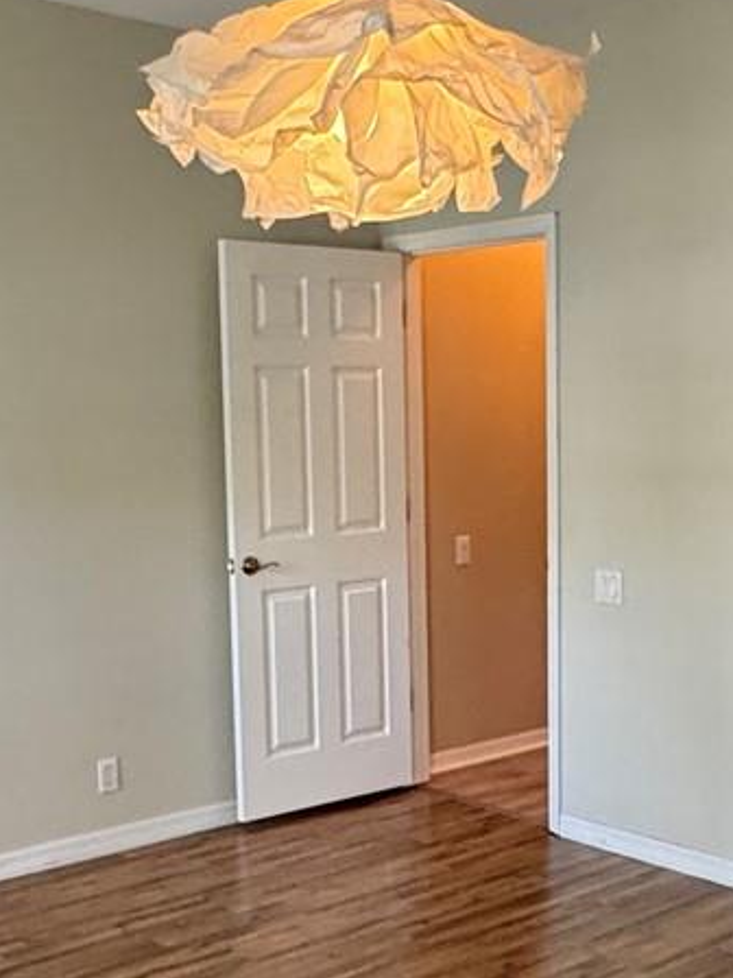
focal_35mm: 50
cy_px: 579
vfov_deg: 38.1
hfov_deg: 29.0
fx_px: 1412
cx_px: 467
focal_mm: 2.22
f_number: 2.2
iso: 500
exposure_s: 1/60
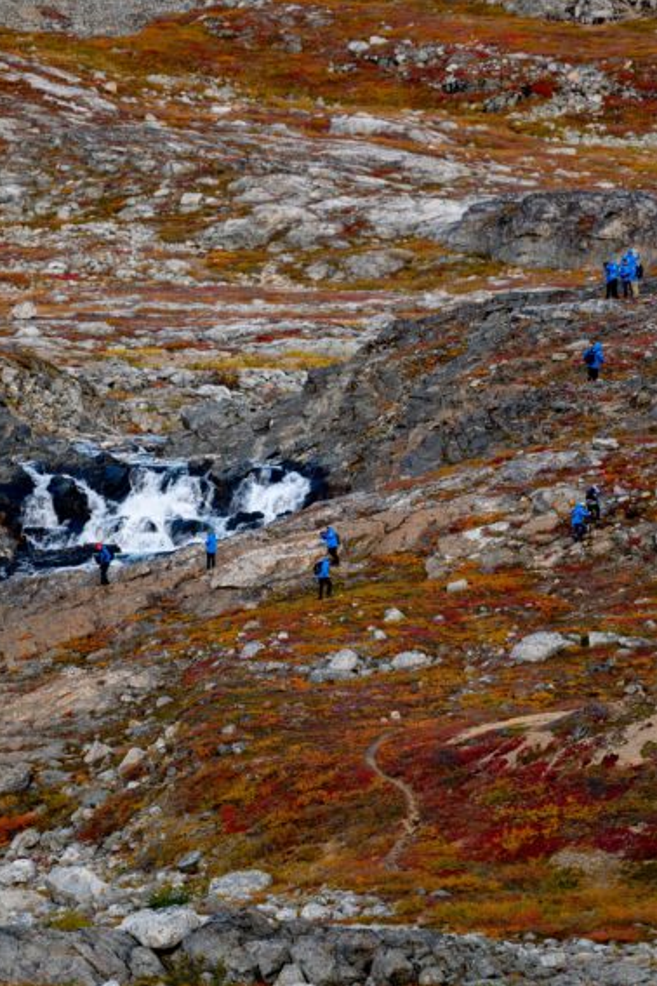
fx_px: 8267
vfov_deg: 6.8
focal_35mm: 302
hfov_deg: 4.6
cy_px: 494
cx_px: 377
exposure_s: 1/1000
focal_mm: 200
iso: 200
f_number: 2.8
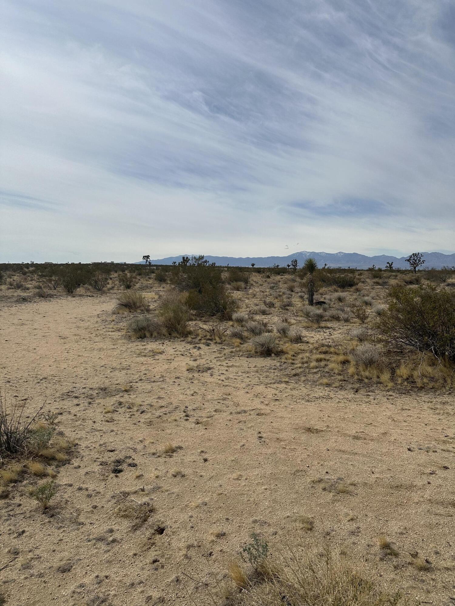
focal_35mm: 24
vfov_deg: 71.6
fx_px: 421
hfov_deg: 56.8
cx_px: 228
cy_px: 303
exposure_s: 1/12048
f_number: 1.78
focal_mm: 6.86
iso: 80
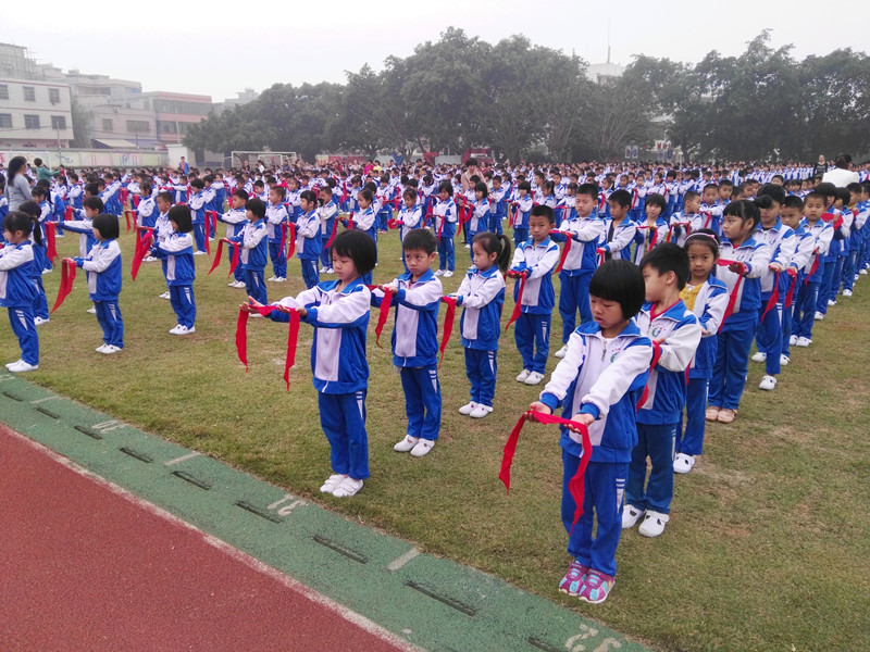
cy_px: 326
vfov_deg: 49.7
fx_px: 704
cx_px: 435
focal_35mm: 28
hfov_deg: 63.4
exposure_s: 1/107
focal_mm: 2.96
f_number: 2
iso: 64
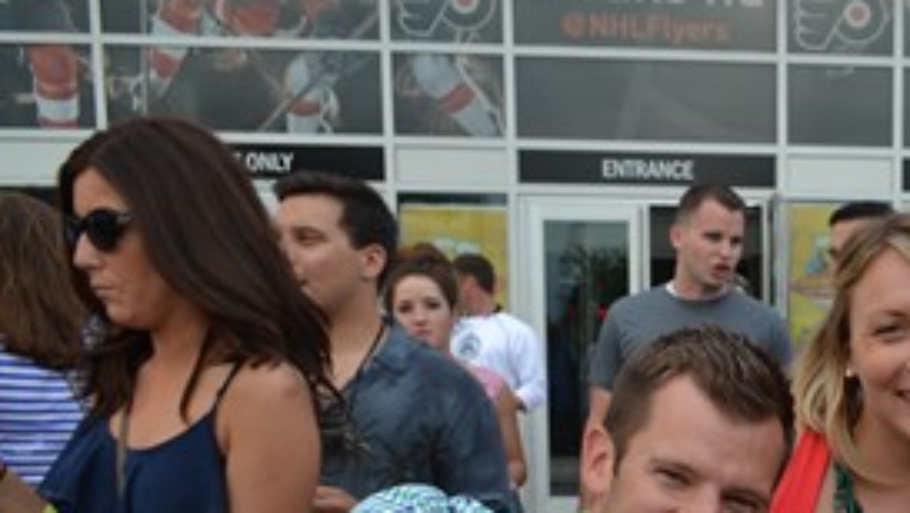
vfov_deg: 20.2
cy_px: 565
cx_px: 890
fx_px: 1376
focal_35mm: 57
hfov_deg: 33.7
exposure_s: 1/125
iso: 220
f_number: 5.6
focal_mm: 18
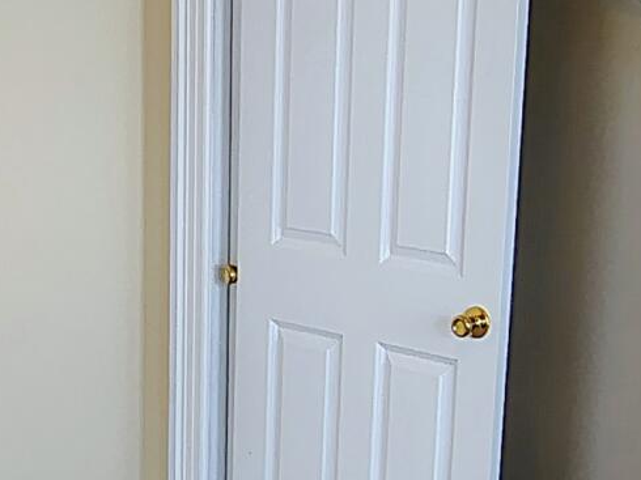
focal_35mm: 98
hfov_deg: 19.6
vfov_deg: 14.8
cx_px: 48
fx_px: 1814
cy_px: 507
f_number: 2.2
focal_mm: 2.13
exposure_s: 1/60
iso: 191
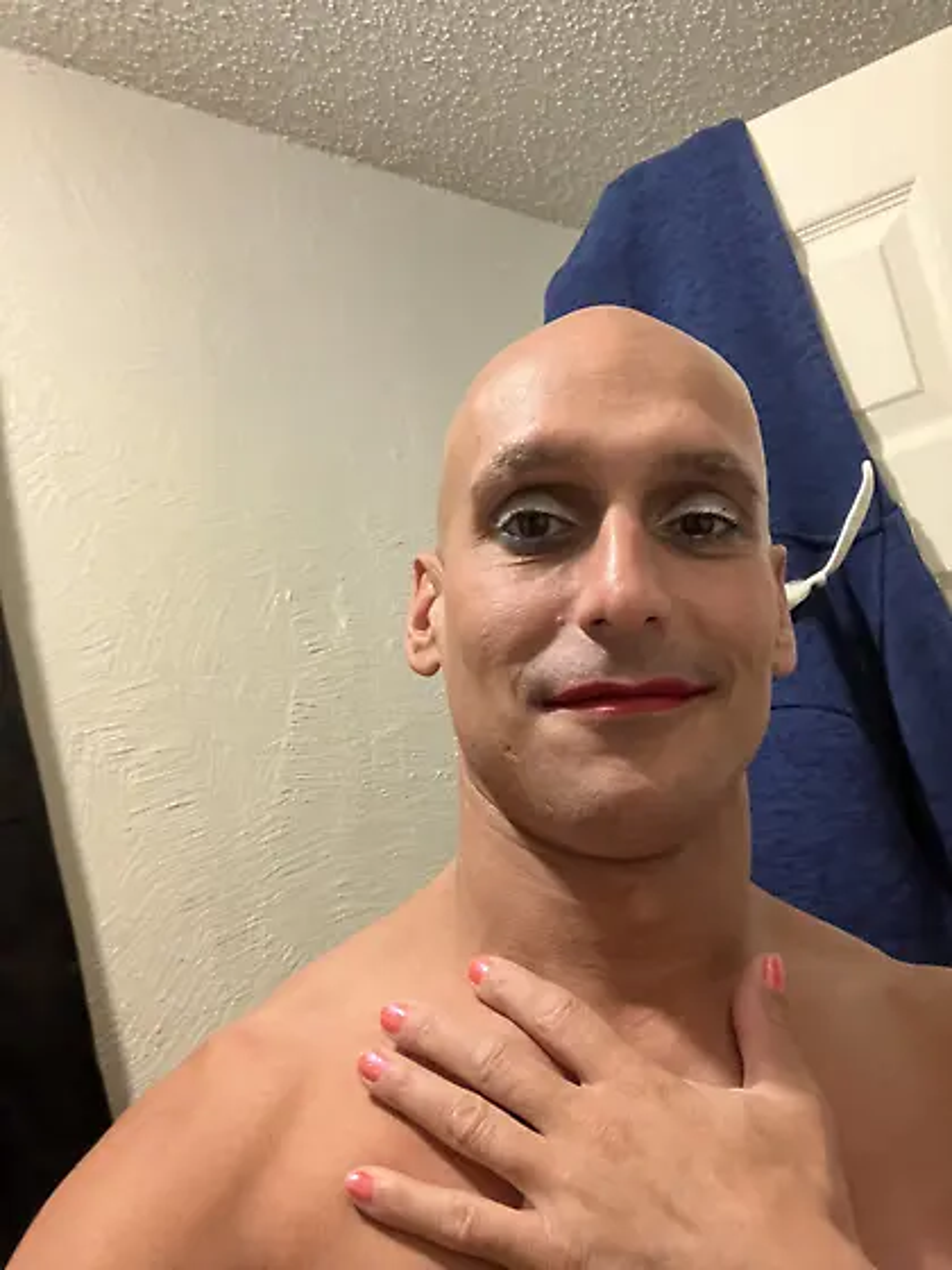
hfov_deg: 44.2
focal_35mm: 32
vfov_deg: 56.8
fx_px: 1173
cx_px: 476
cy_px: 635
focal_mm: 2.87
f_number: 2.2
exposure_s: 1/30
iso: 400
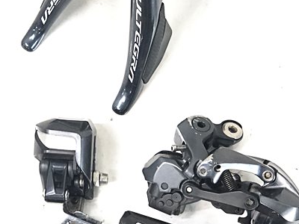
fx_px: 898
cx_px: 135
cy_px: 65
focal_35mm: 104
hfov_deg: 18.9
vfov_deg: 14.2
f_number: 2.4
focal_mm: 6
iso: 160
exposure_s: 1/33
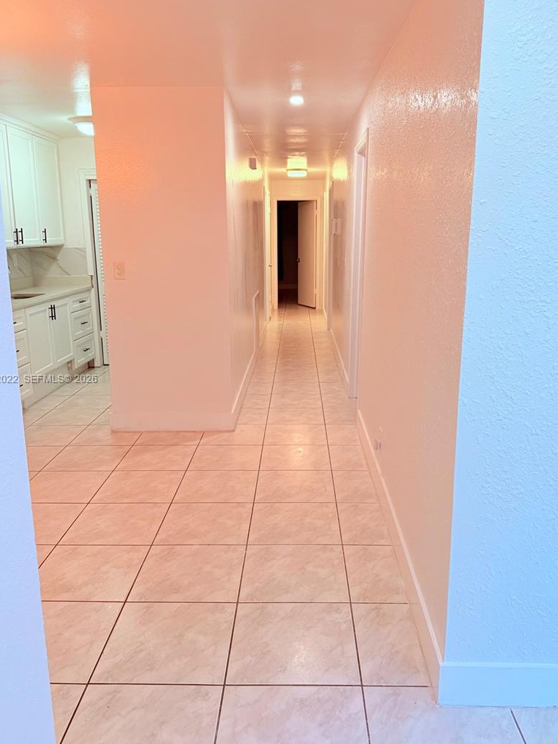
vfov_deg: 63.5
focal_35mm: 28
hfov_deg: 49.7
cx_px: 289
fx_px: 602
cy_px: 380
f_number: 1.78
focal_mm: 6.76
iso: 200
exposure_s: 1/155
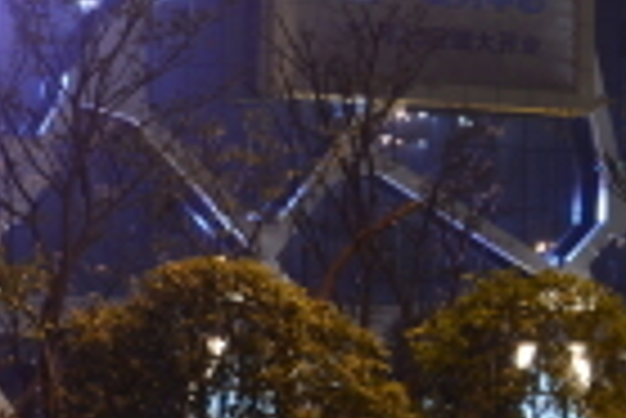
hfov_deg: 7.8
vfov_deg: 5.5
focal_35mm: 250
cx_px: 1306
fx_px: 4352
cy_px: 97
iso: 100
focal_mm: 34
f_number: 10
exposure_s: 3
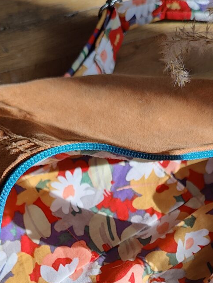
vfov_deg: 27.7
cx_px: 129
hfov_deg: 22.9
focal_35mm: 64
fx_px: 524
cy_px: 307
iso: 50
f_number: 1.8
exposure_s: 1/622
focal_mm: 6.06
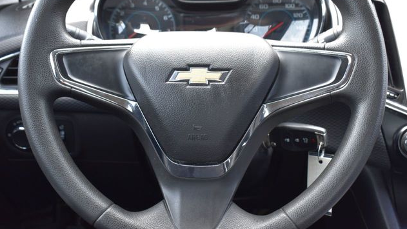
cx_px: 206
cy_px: 129
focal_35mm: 51
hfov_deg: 40.6
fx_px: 550
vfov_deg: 23.5
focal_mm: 32
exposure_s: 1/20
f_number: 6.3
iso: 400
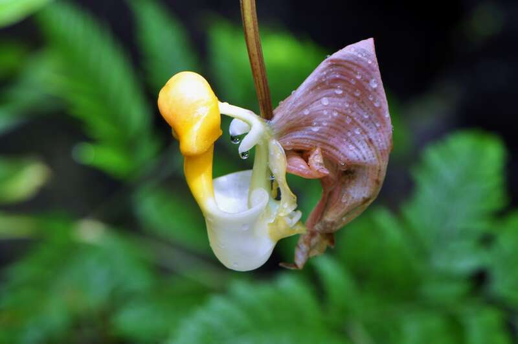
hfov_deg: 16.1
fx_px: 1832
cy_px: 172
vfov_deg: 10.7
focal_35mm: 128
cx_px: 259
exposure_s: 1/30
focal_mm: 85
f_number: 8
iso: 200
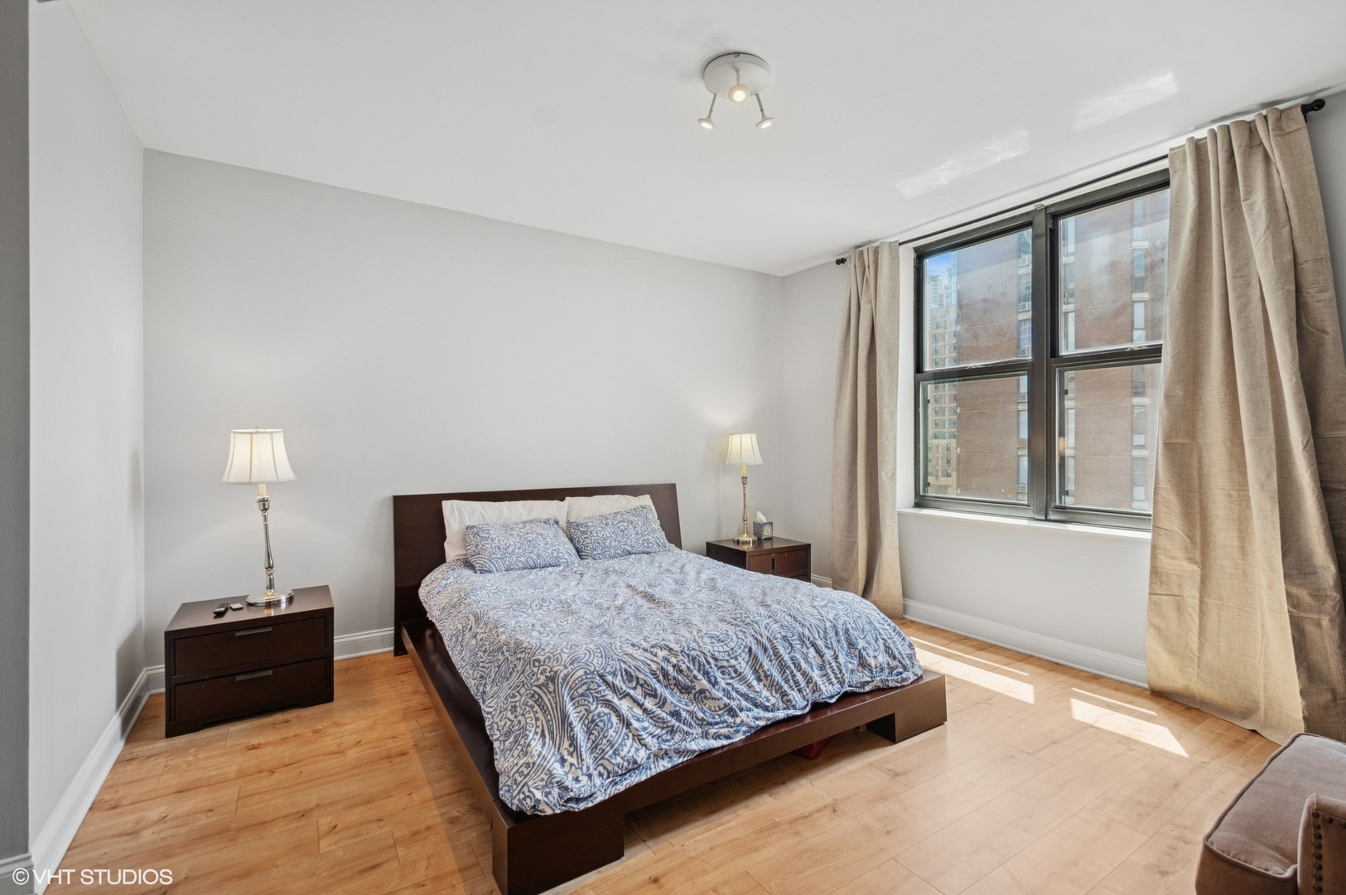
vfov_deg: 77.2
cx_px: 673
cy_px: 448
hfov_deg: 100.4
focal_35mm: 15
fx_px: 560
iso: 200
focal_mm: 10
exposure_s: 1/8
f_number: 11
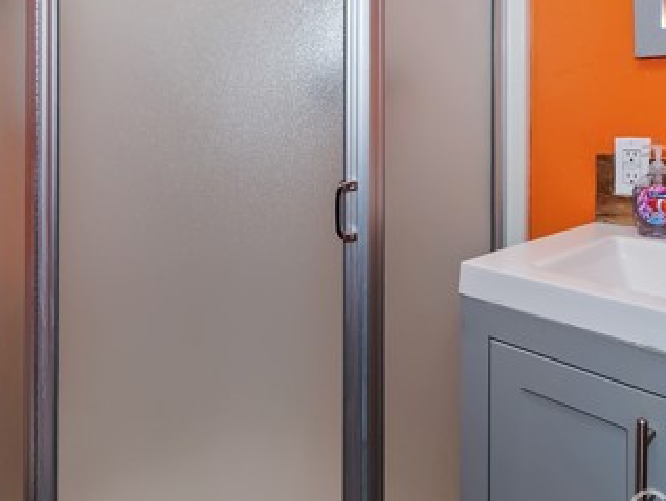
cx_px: 348
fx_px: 558
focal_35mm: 29
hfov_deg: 61.6
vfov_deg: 45.5
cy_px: 91
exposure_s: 1/30
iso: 400
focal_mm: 10
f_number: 8
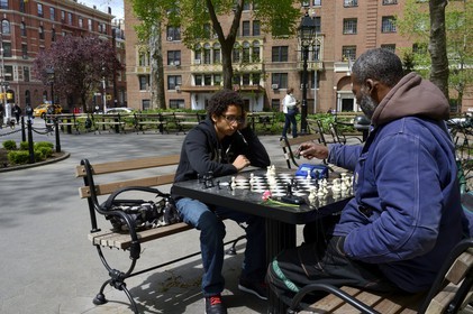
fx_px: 407
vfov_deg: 42.3
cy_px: 157
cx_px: 236
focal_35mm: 31
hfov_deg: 60.3
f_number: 11
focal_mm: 31
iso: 400
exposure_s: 1/250
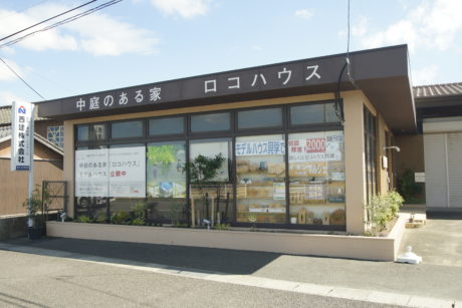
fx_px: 385
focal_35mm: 30
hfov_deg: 61.9
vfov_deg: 43.6
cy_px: 154
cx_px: 231
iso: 200
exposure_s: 1/200
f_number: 8
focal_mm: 20
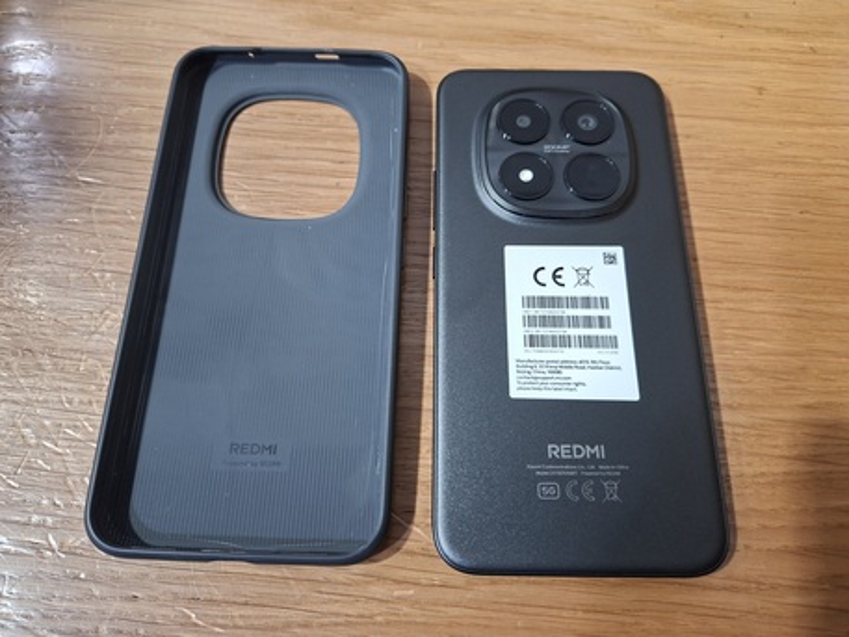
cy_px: 318
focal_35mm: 23
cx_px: 424
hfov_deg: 73.9
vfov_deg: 58.9
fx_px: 564
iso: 250
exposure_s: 1/50
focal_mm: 5.54
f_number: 1.8
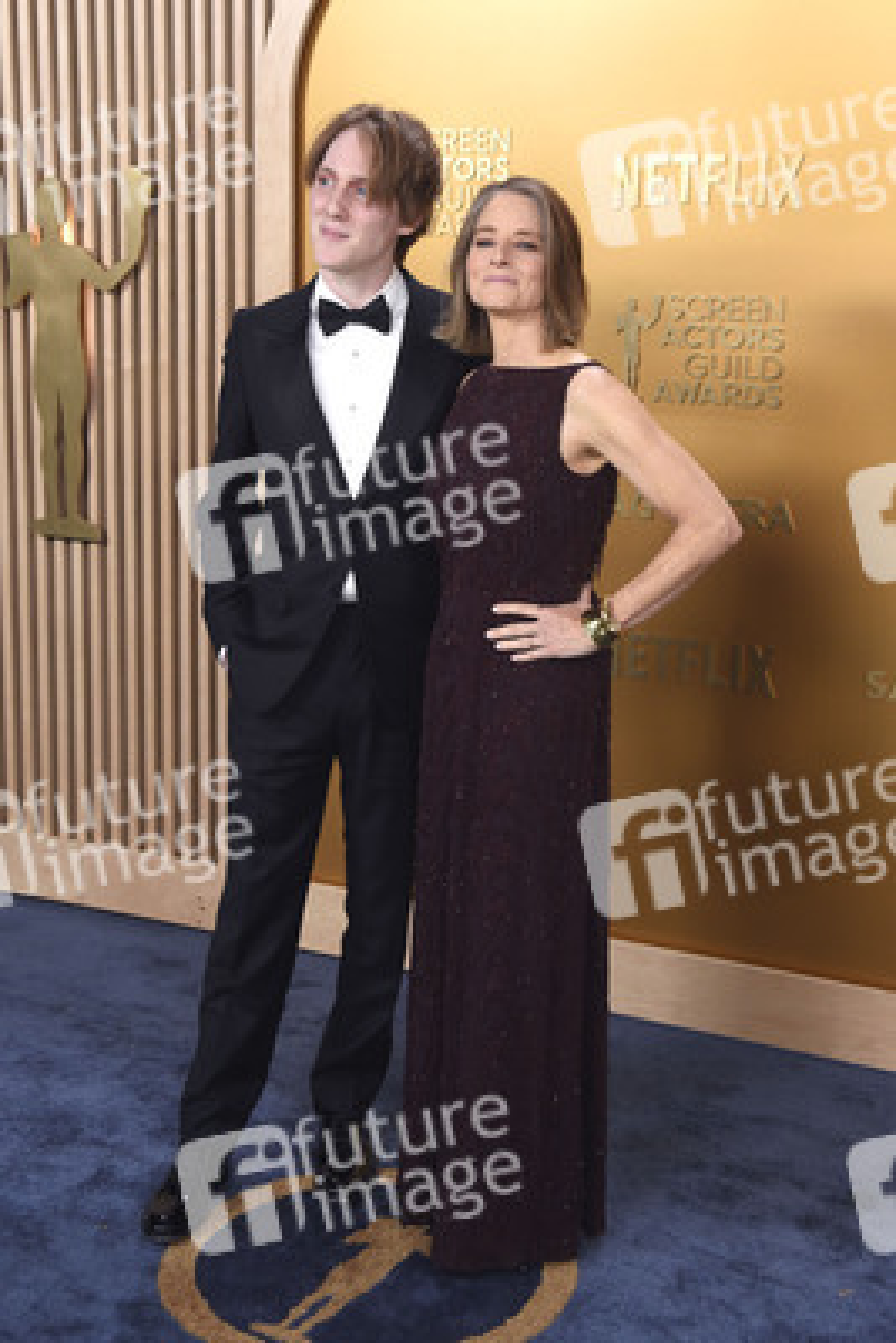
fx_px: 1940
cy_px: 672
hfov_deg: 26.0
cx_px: 448
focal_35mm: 52
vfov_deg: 38.2
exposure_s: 1/250
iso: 2500
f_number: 5
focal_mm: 52
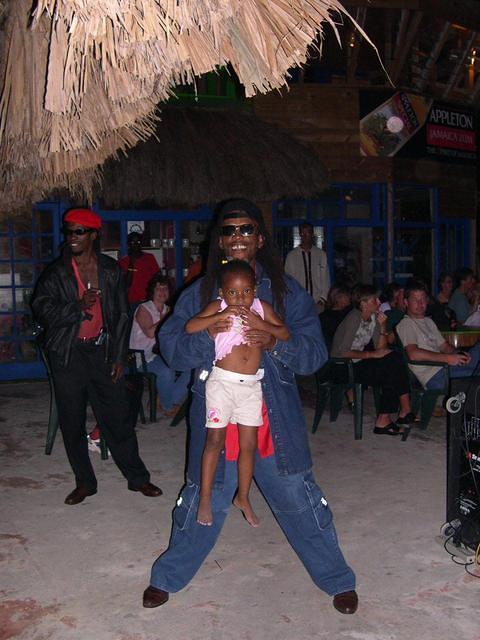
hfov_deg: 37.7
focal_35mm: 38
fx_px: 703
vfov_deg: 49.0
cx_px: 240
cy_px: 320
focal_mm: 8
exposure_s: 1/60
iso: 273
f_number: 2.8
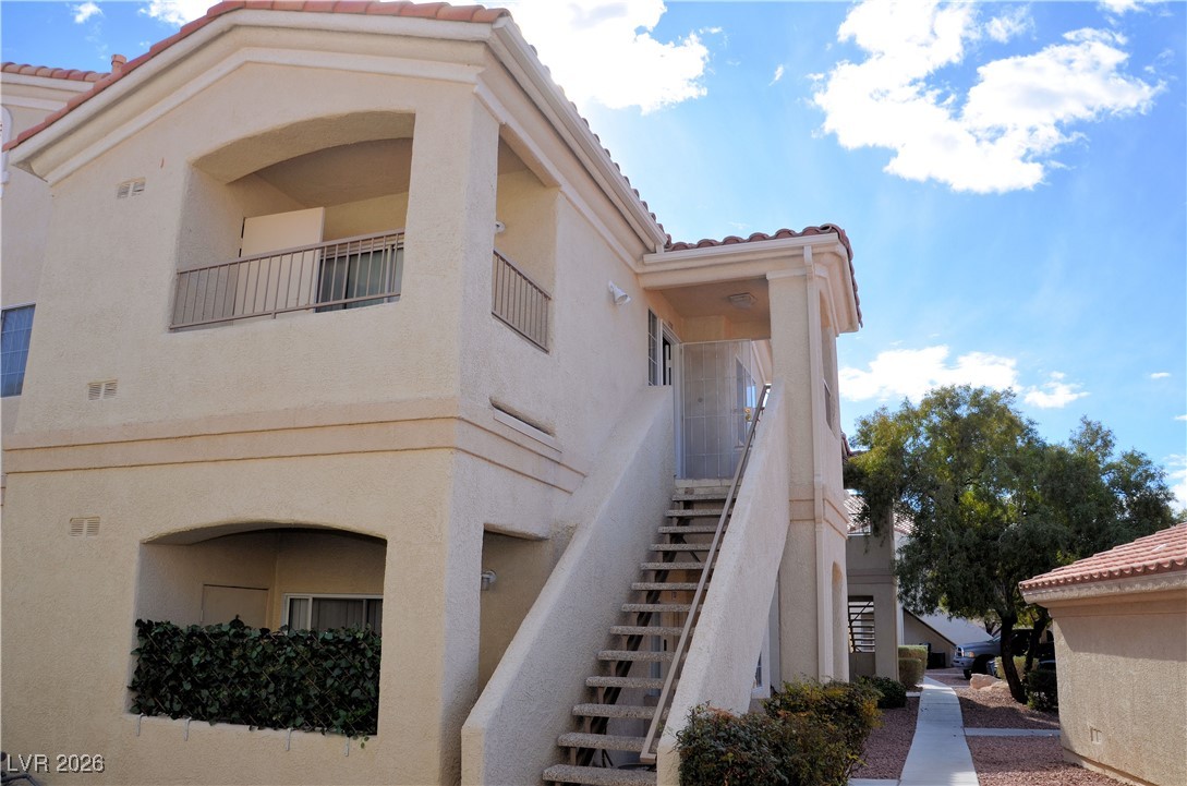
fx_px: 888
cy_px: 393
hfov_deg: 67.5
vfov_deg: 47.7
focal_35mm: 27
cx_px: 594
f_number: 9
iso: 100
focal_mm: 18
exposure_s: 1/320
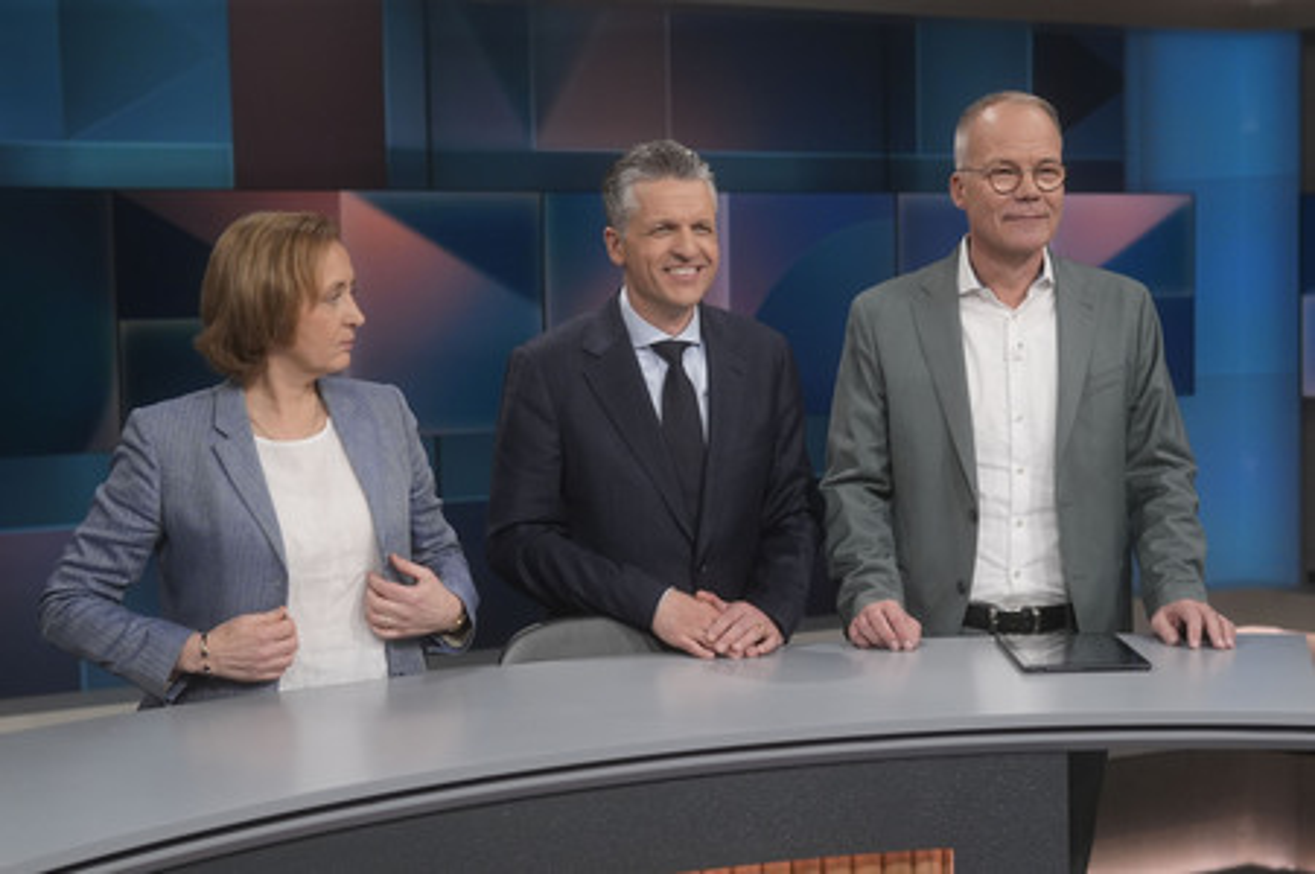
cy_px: 437
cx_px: 658
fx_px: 1643
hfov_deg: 43.6
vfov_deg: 29.8
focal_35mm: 45
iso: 640
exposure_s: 1/400
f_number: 2.2
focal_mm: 30
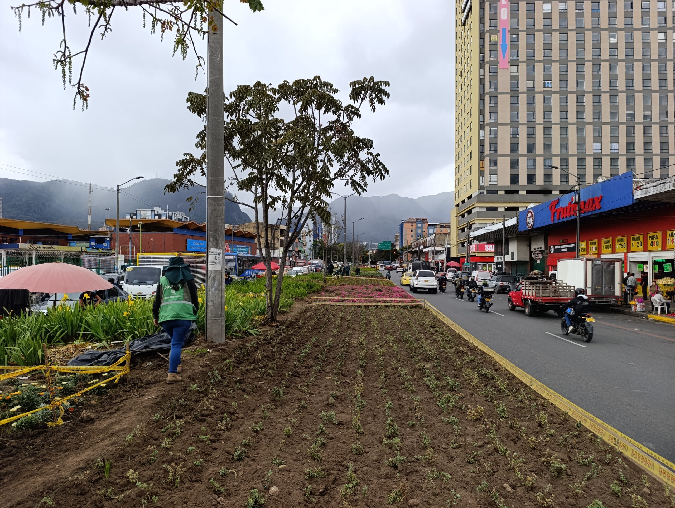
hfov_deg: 73.8
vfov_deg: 59.0
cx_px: 338
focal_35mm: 23
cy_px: 254
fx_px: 449
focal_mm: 6.14
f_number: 1.6
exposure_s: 1/236
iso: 50
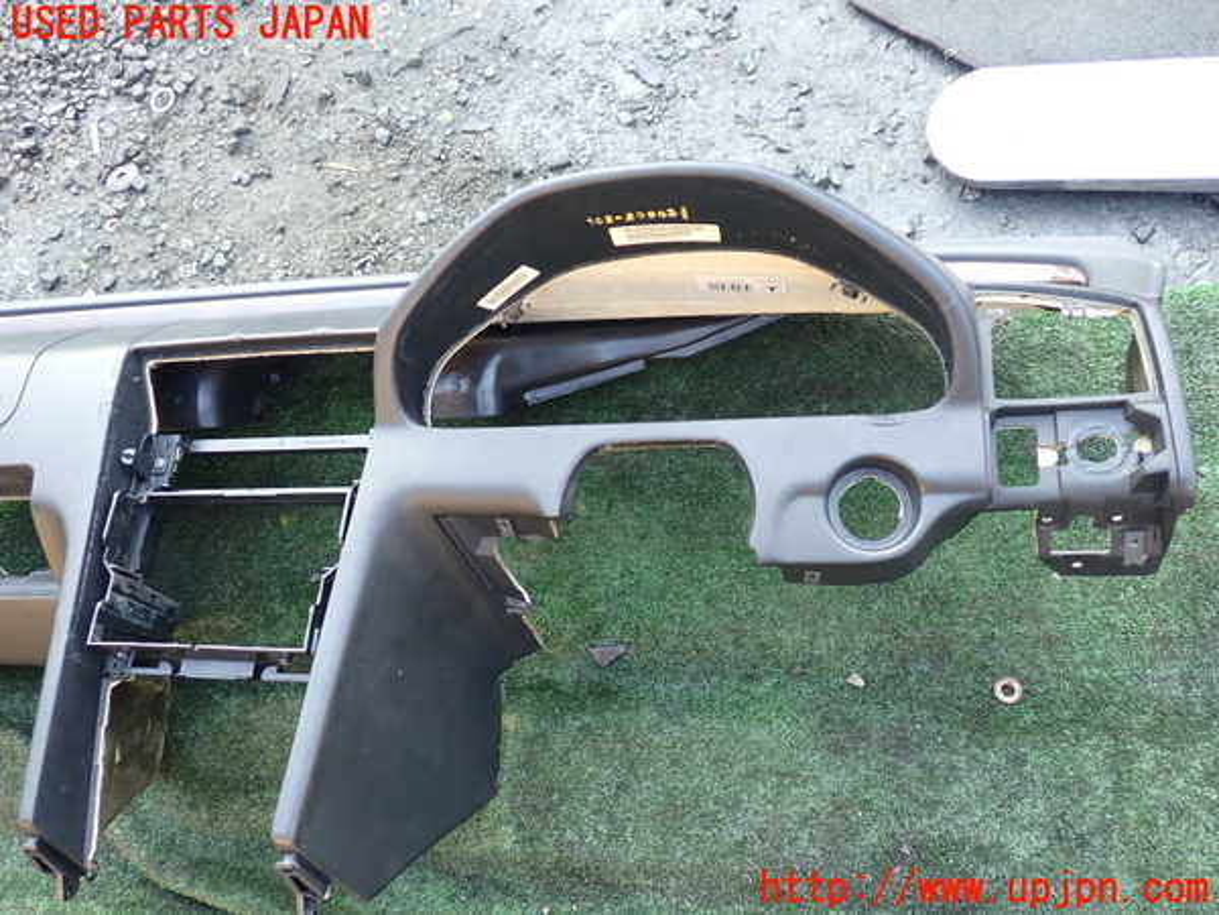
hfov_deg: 60.0
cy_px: 458
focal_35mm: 30
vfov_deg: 46.8
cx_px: 610
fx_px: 1056
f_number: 2.3
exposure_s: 1/60
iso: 200
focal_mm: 5.4
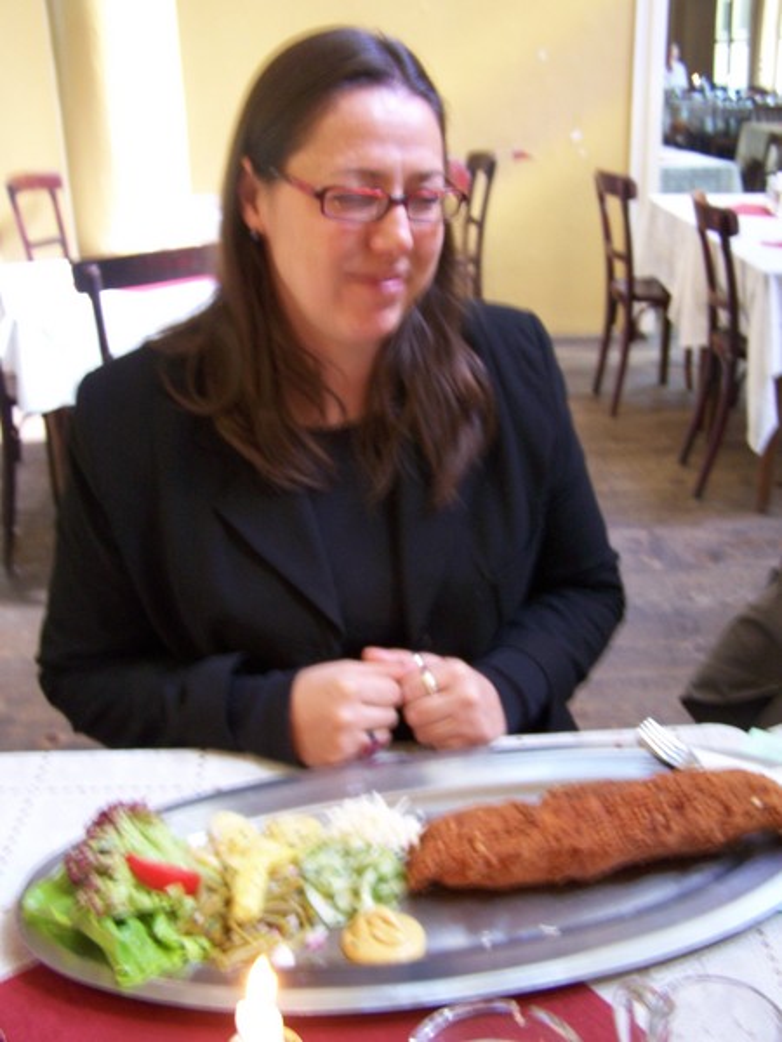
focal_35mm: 38
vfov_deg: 49.0
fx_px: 1145
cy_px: 521
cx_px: 391
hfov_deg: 37.7
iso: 140
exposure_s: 1/8
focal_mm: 6.3
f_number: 2.8
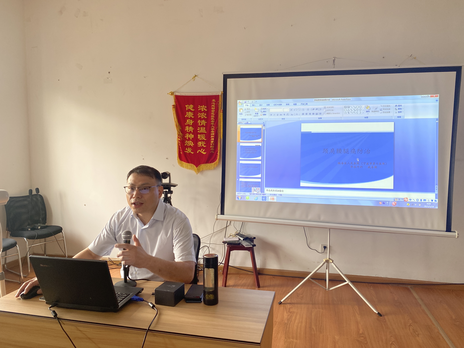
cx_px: 232
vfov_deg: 53.1
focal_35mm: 26
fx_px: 349
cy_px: 174
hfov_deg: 67.3
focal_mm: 4.25
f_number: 1.8
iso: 80
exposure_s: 1/100
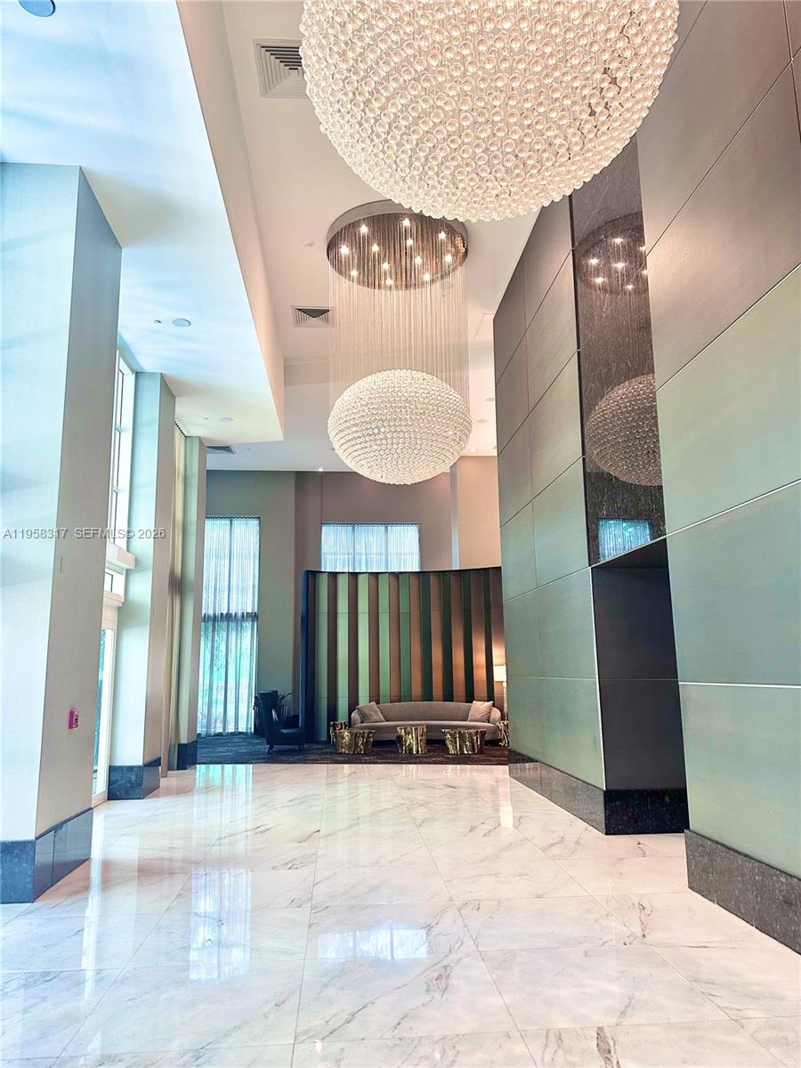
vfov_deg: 71.6
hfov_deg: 56.8
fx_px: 740
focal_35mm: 24
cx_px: 400
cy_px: 534
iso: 200
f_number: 1.78
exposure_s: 1/60
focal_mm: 6.86
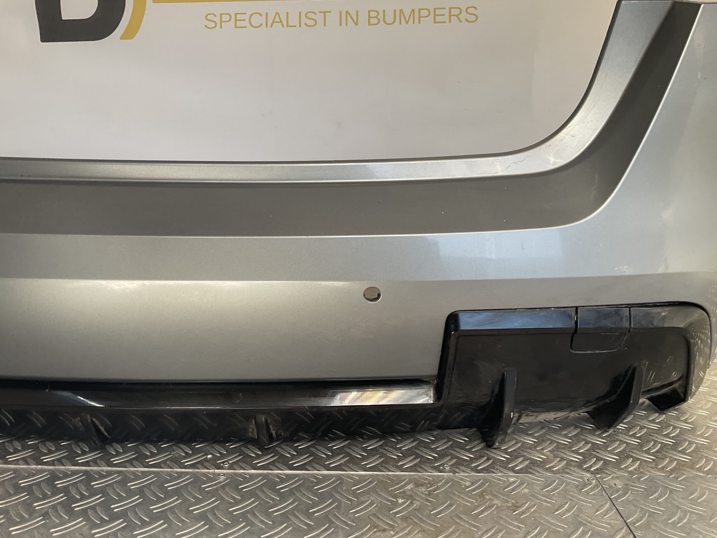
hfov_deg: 61.7
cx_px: 358
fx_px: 601
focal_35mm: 29
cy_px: 269
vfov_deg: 48.2
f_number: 1.8
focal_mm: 3
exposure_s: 1/139
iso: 16
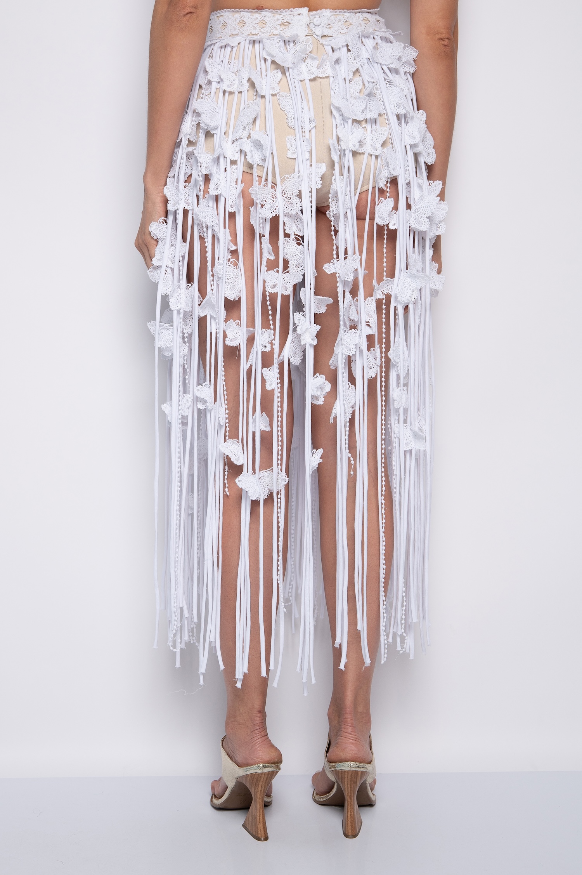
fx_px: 1165
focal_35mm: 48
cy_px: 438
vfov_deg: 41.1
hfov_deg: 28.0
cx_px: 291
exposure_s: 1/160
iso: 200
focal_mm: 48
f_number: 5
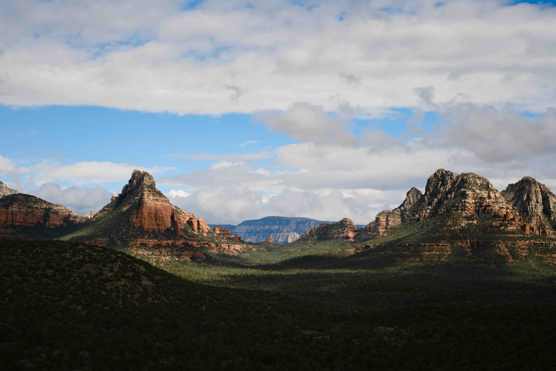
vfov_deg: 27.0
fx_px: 772
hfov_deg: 39.6
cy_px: 186
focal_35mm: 50
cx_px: 278
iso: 320
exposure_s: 1/3000
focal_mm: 33
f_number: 5
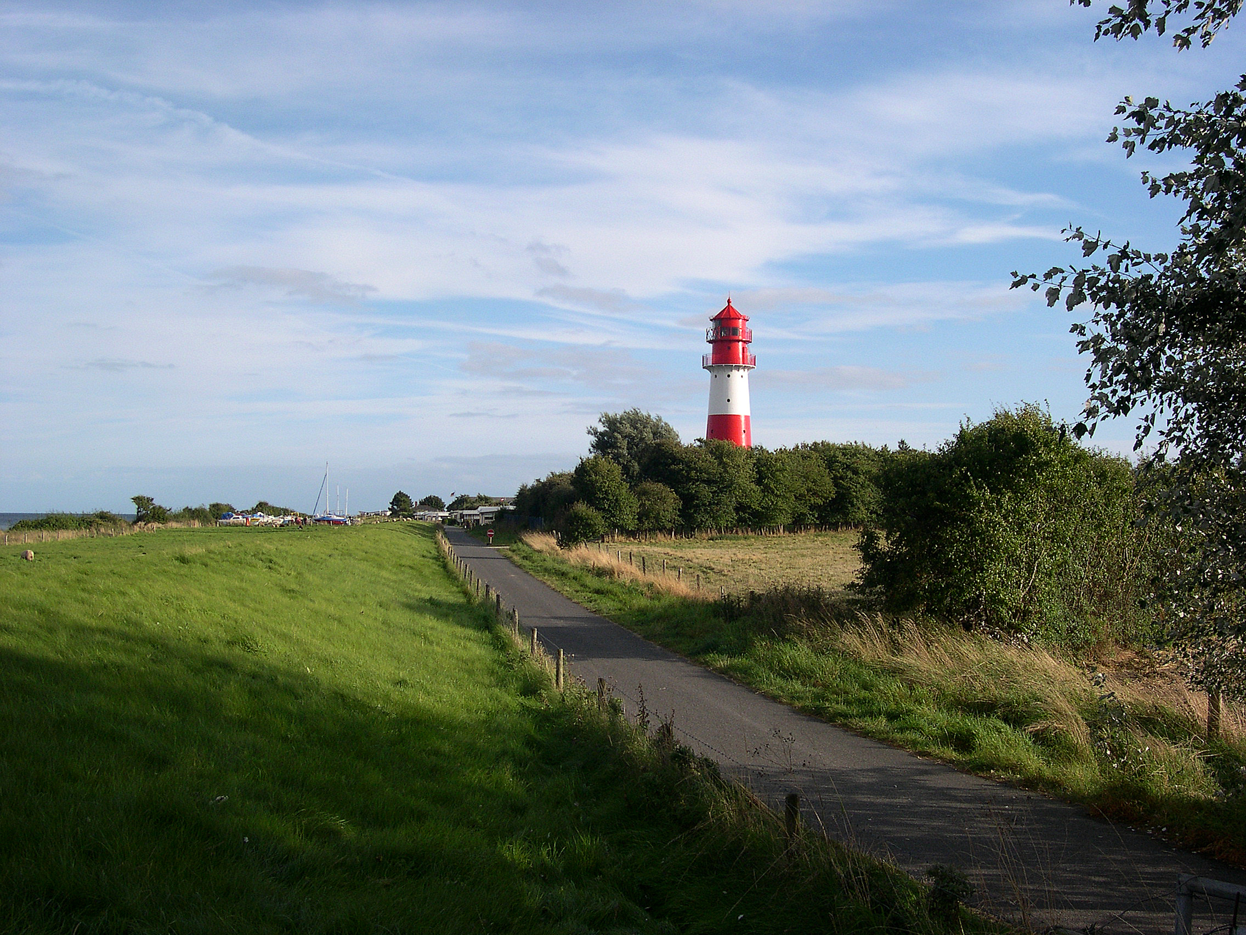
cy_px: 468
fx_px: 1368
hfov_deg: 49.0
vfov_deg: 37.7
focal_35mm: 38
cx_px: 623
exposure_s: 1/221
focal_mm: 8
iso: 100
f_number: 7.6
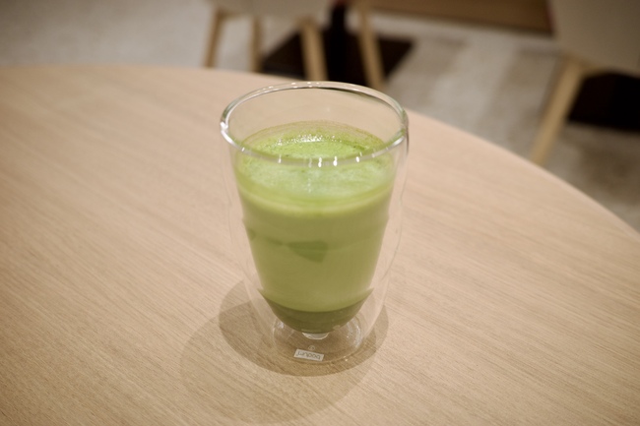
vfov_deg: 33.4
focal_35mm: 40
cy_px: 213
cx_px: 320
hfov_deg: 48.5
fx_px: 711
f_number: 2.8
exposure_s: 1/40
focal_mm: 26
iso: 320
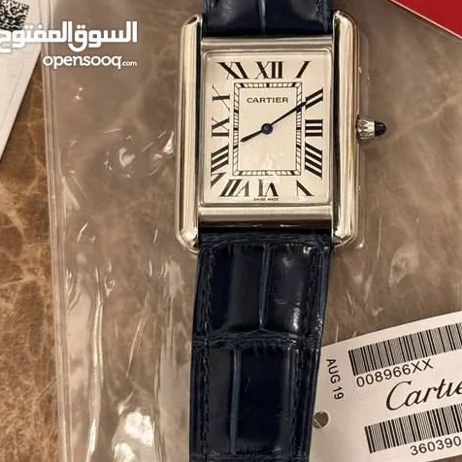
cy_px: 231
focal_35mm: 57
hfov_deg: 30.0
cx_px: 282
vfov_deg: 30.0
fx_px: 861
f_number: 1.78
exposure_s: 1/50
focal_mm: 6.76
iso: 160
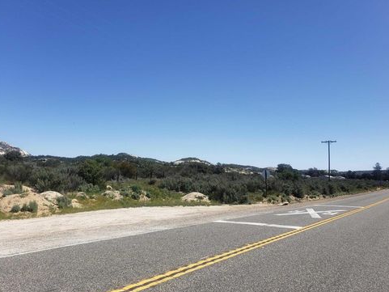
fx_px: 303
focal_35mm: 27
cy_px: 151
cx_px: 197
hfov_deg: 65.3
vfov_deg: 51.4
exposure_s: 1/1834
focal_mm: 4.3
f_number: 2.4
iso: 50
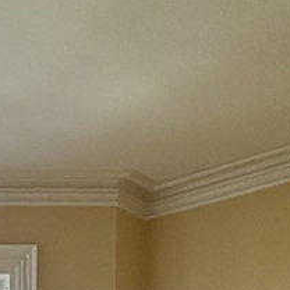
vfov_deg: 22.0
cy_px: 464
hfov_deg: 25.3
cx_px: -59
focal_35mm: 61
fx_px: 578
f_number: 2.2
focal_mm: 2.22
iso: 50
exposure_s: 1/120
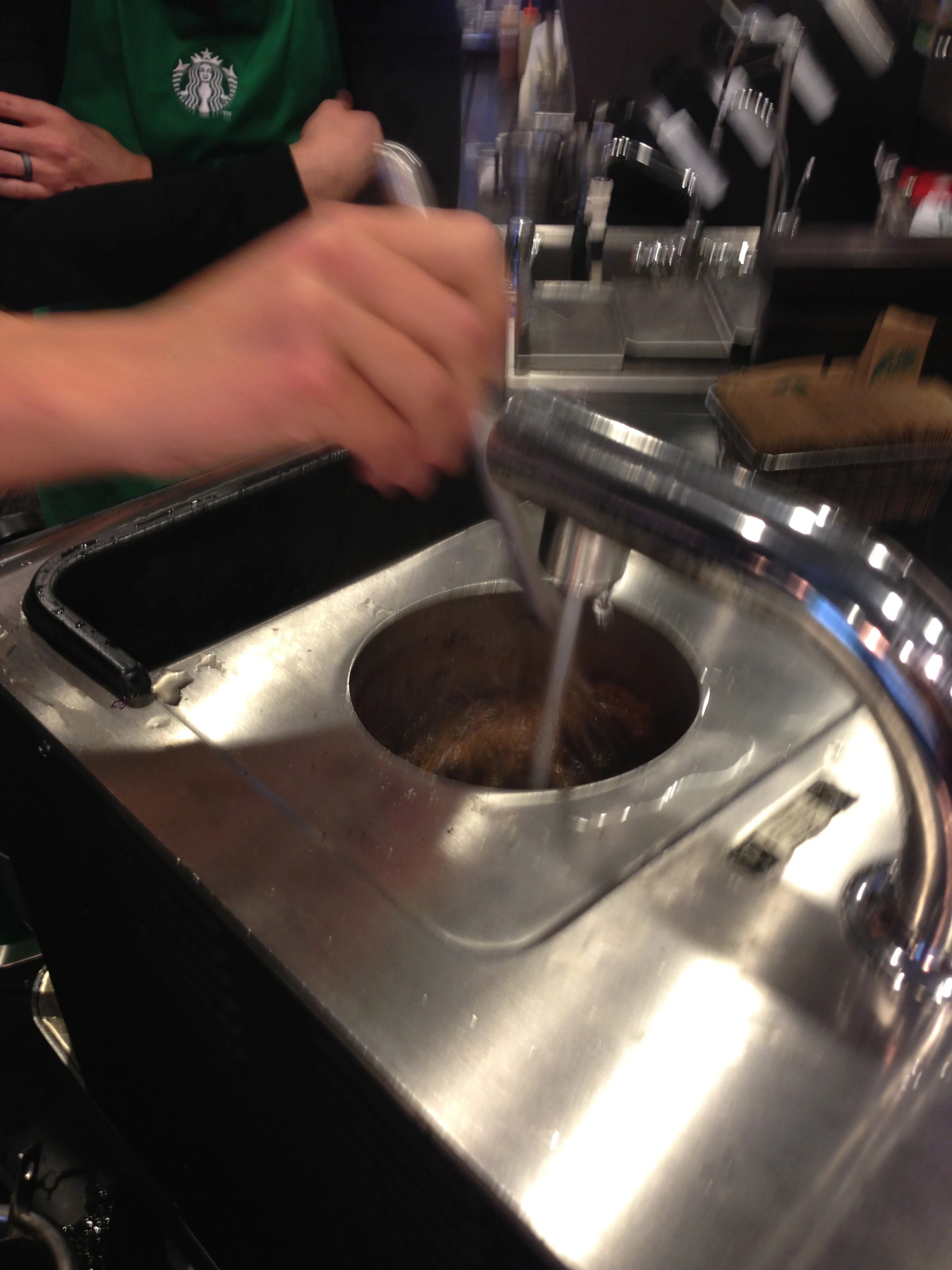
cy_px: 635
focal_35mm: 33
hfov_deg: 42.9
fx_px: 1210
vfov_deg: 55.4
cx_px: 476
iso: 64
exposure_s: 1/20
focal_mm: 4.13
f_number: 2.4
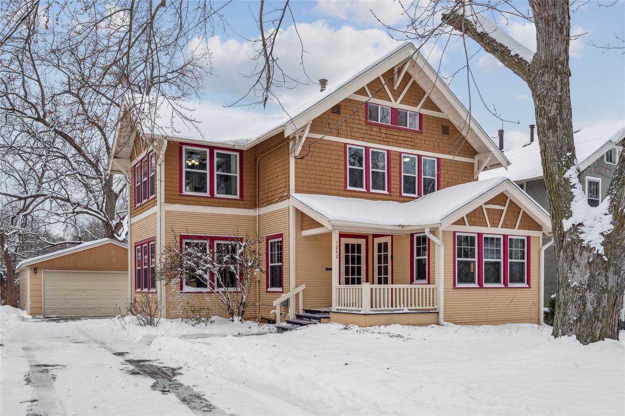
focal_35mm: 30
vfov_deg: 44.3
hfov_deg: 62.8
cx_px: 312
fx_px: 512
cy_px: 208
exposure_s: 1/200
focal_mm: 29.5
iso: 400
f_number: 9
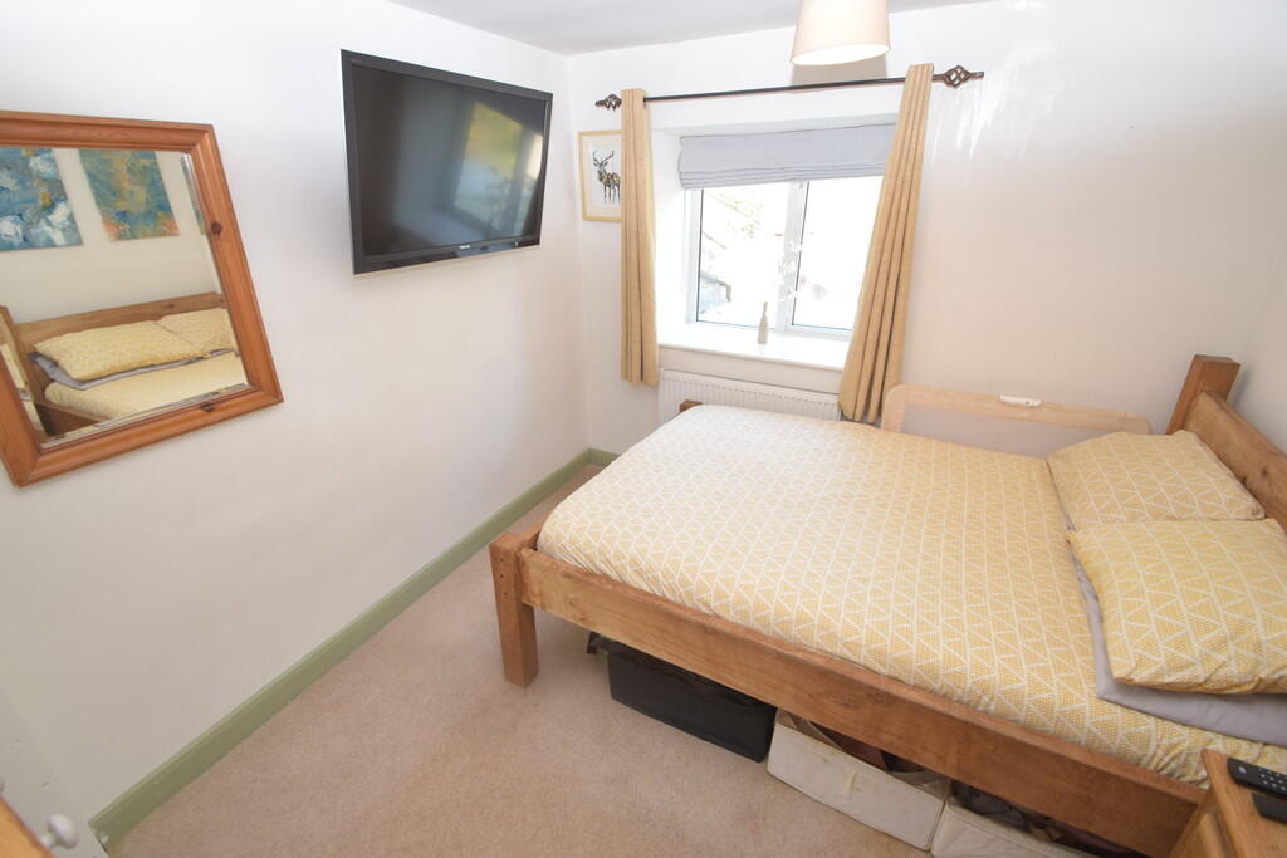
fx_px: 536
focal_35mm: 15
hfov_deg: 100.4
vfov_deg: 77.3
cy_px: 429
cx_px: 644
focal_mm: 10
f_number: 6.3
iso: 800
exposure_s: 1/60
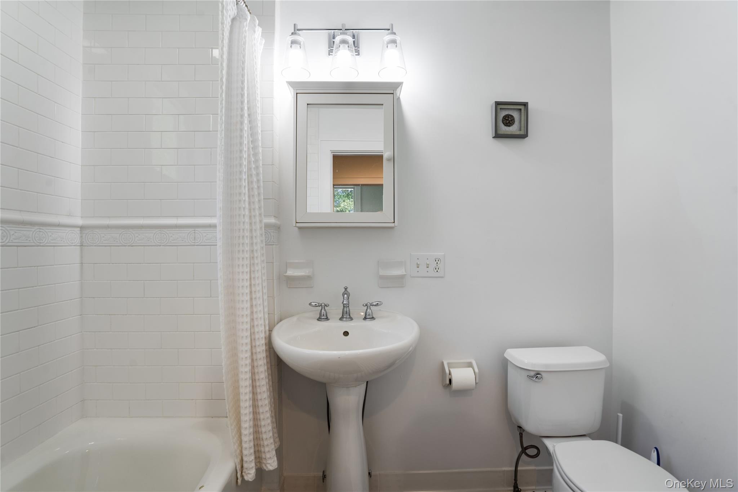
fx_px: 328
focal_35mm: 16
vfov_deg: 73.7
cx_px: 369
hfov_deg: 96.7
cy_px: 246
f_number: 7.1
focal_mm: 16
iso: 100
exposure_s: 1/60
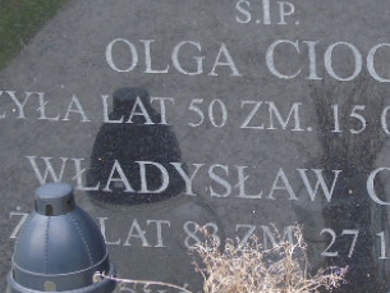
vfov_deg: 5.7
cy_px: 168
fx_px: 2930
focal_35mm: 260
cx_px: 294
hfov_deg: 7.6
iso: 80
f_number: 4.6
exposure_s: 1/30
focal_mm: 22
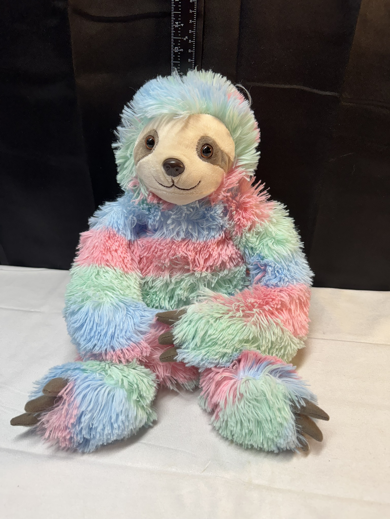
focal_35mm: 24
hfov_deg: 56.8
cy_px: 260
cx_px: 195
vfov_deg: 71.6
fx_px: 361
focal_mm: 6.76
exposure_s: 1/120
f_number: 1.78
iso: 100
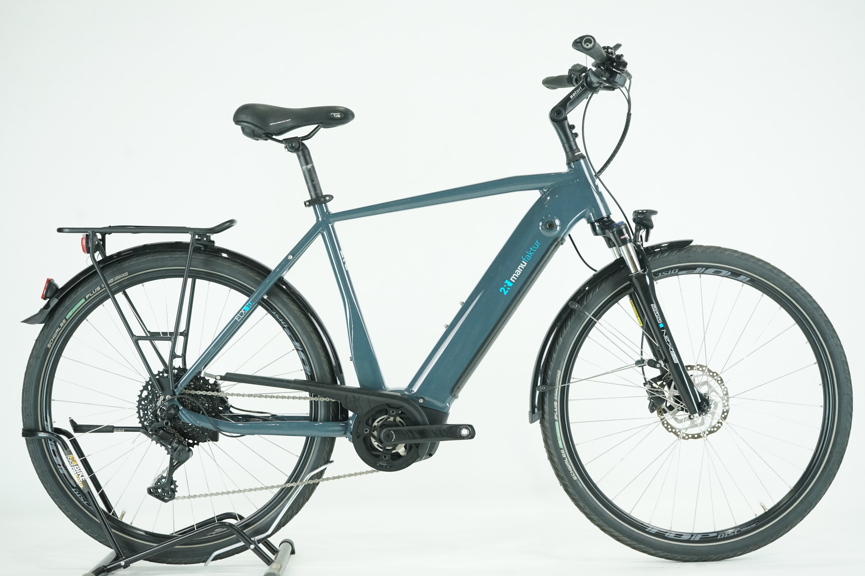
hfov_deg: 35.1
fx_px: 1369
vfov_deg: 23.8
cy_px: 288
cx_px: 432
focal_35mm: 57
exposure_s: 1/200
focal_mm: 57
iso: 2500
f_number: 5.6
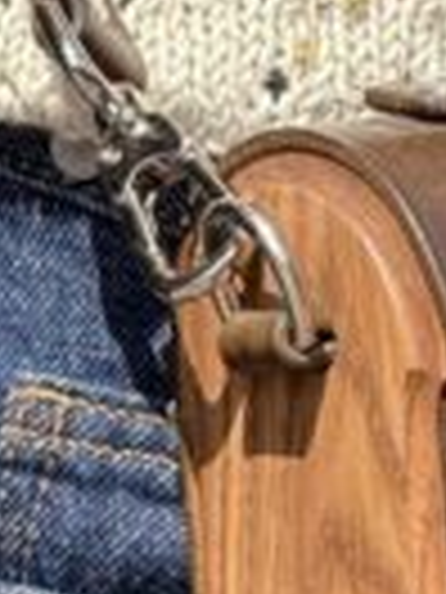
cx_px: 883
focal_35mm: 726
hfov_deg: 2.0
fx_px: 12472
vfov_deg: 2.7
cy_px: 760
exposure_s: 1/700
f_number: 2.8
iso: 64
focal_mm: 15.66
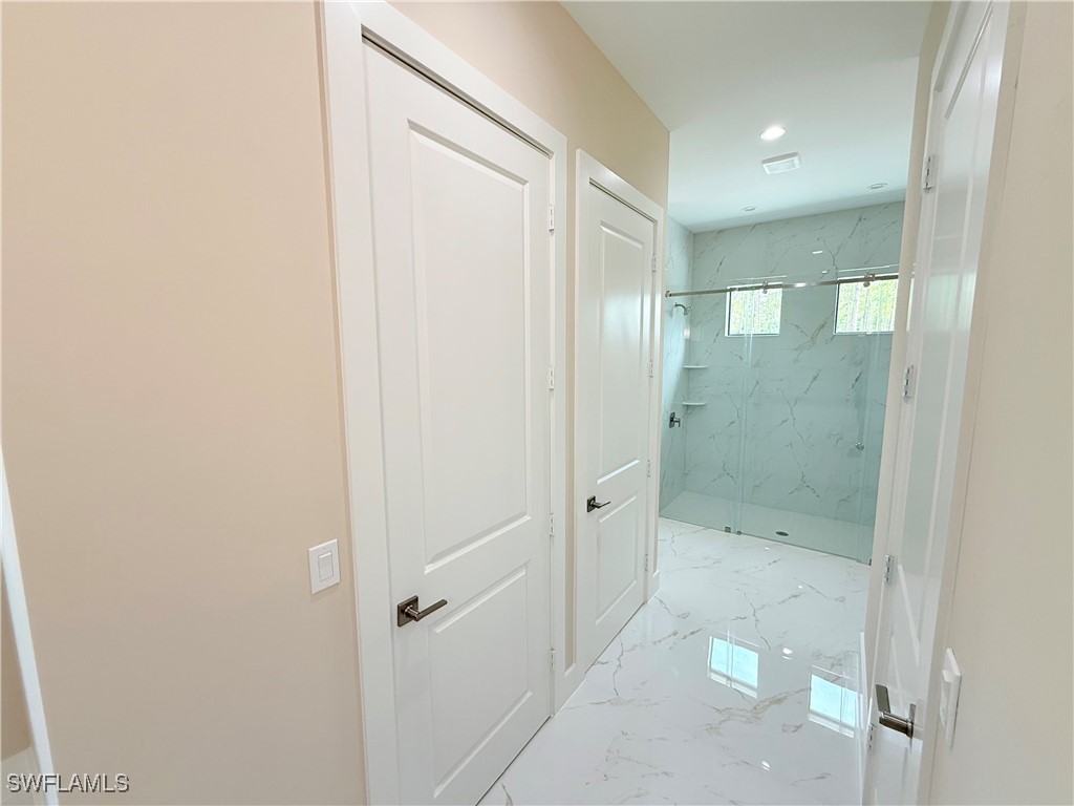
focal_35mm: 14
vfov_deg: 85.7
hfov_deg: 102.1
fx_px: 434
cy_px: 403
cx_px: 537
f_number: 2.2
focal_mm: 2.22
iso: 125
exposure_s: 1/120
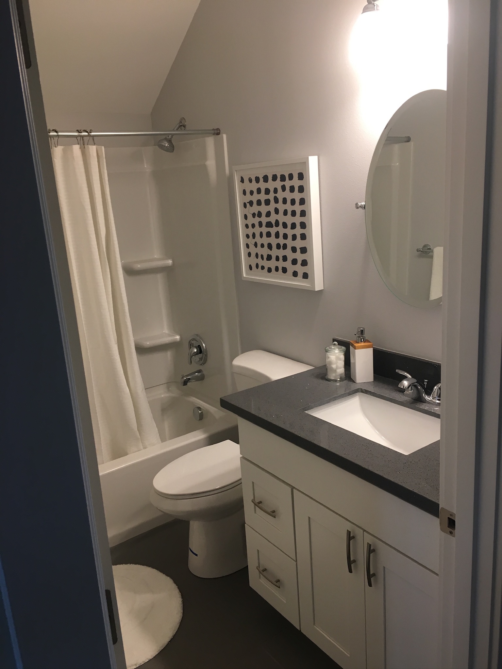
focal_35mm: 29
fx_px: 561
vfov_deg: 61.7
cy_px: 334
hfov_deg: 48.2
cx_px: 251
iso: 50
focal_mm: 4.15
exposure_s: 1/30
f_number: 2.2
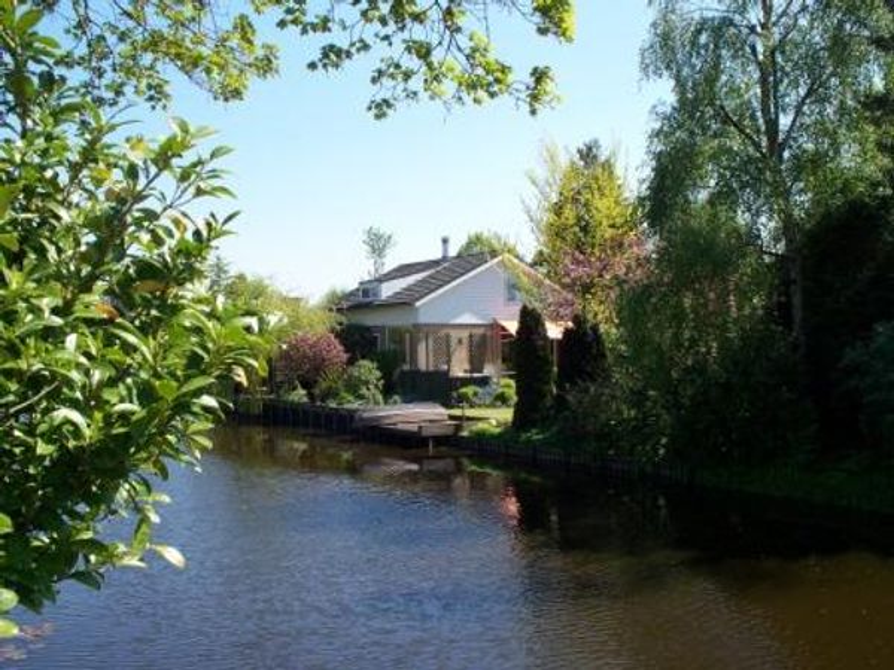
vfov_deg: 39.7
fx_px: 930
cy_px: 335
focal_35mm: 36
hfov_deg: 51.4
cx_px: 447
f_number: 5
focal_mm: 7.54
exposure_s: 1/250
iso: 80
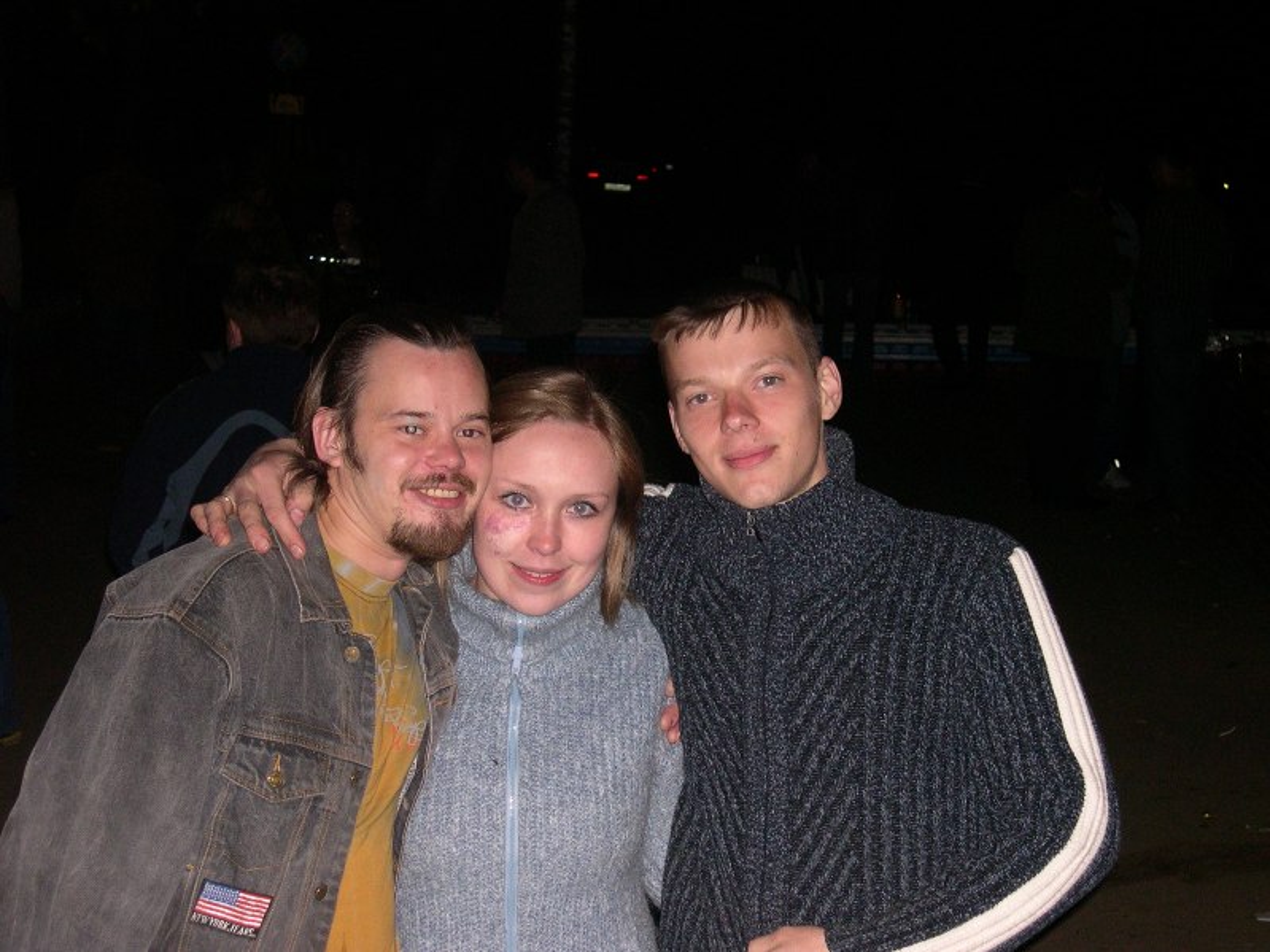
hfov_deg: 29.0
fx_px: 2458
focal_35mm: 67
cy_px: 476
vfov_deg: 21.9
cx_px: 635
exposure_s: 1/60
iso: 400
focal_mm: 14.2
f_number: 3.7
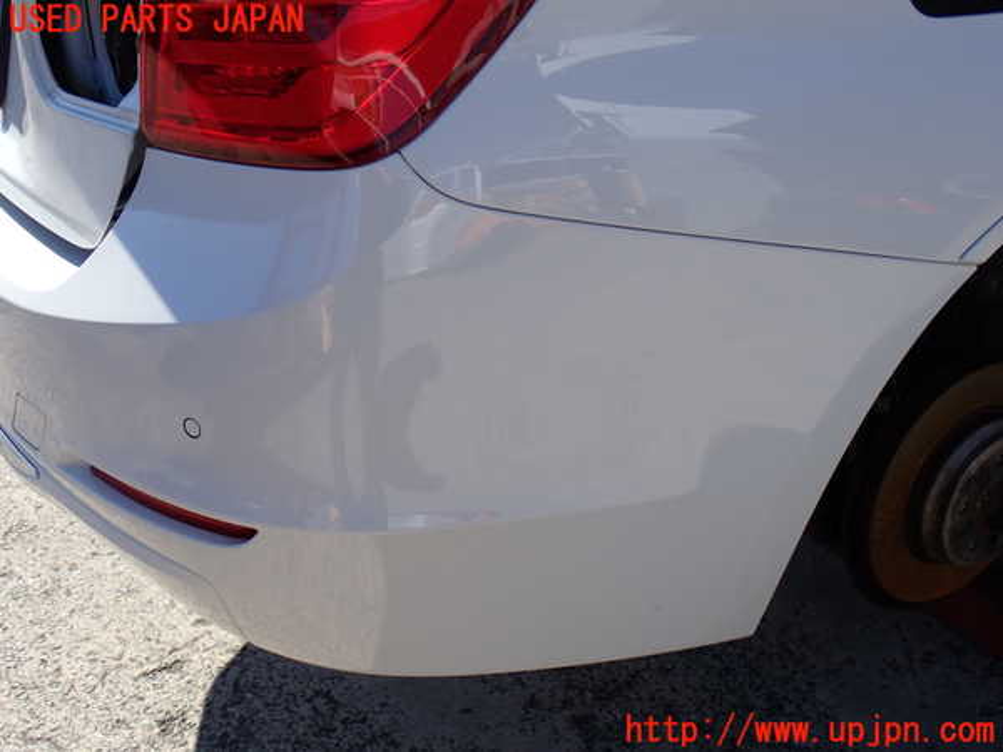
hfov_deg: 45.8
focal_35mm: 41
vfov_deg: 35.1
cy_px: 376
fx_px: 1188
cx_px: 502
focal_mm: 7.31
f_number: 4
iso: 100
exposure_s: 1/500
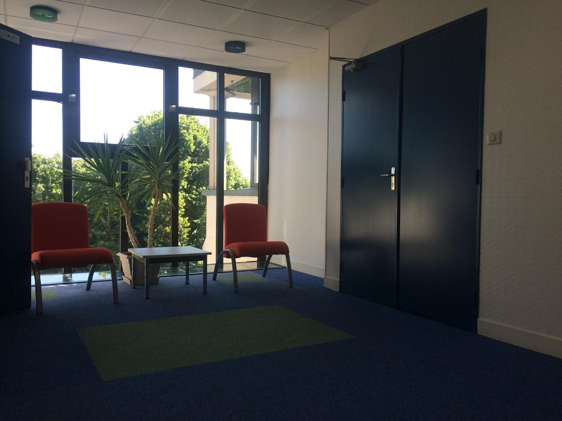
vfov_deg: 48.2
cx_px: 281
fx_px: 471
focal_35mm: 29
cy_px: 210
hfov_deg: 61.7
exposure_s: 1/383
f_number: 2.2
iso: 32
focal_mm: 4.15
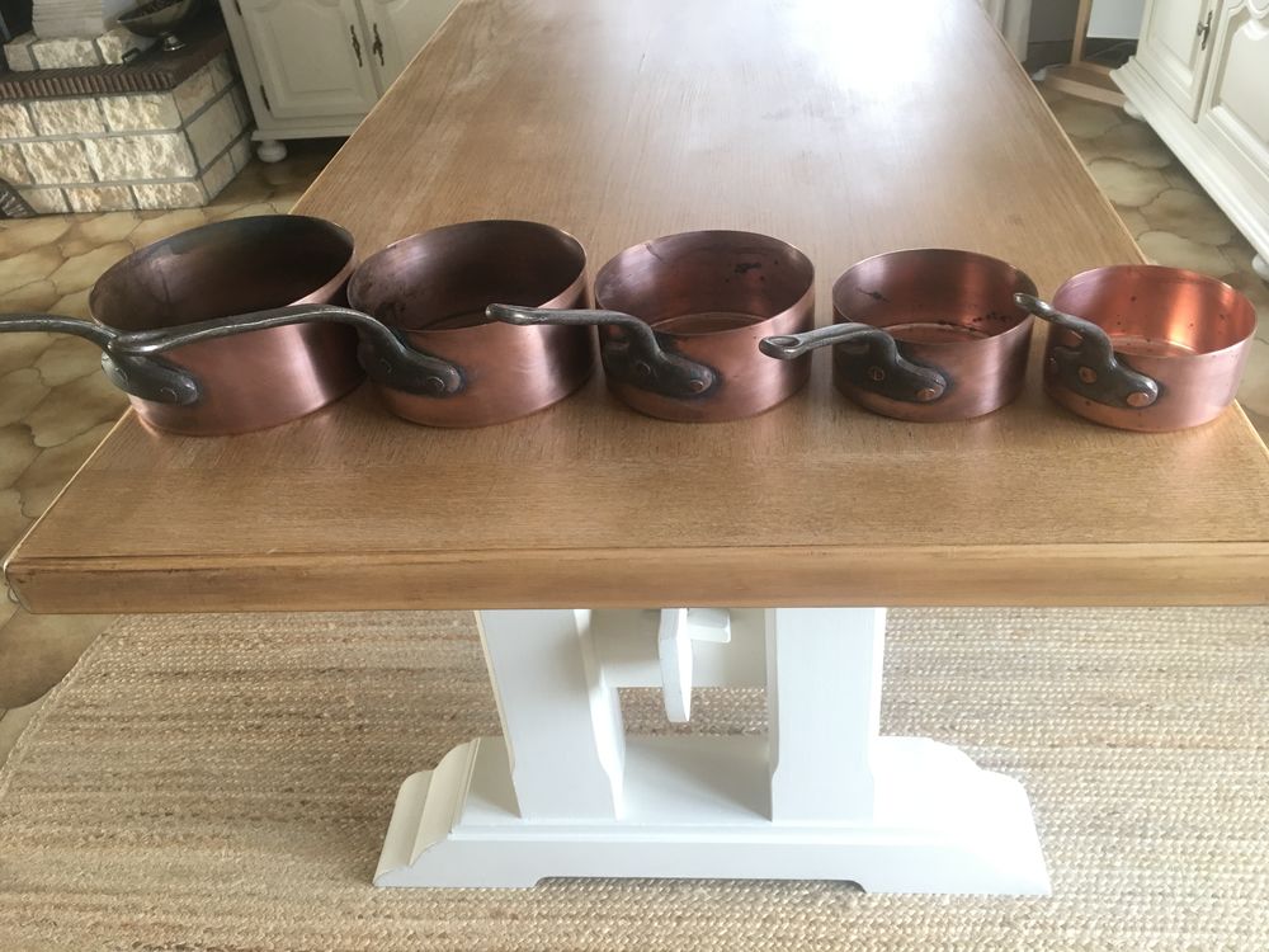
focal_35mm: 29
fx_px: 1063
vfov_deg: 48.2
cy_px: 476
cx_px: 634
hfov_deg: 61.7
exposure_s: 1/30
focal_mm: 4.15
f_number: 2.2
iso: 80
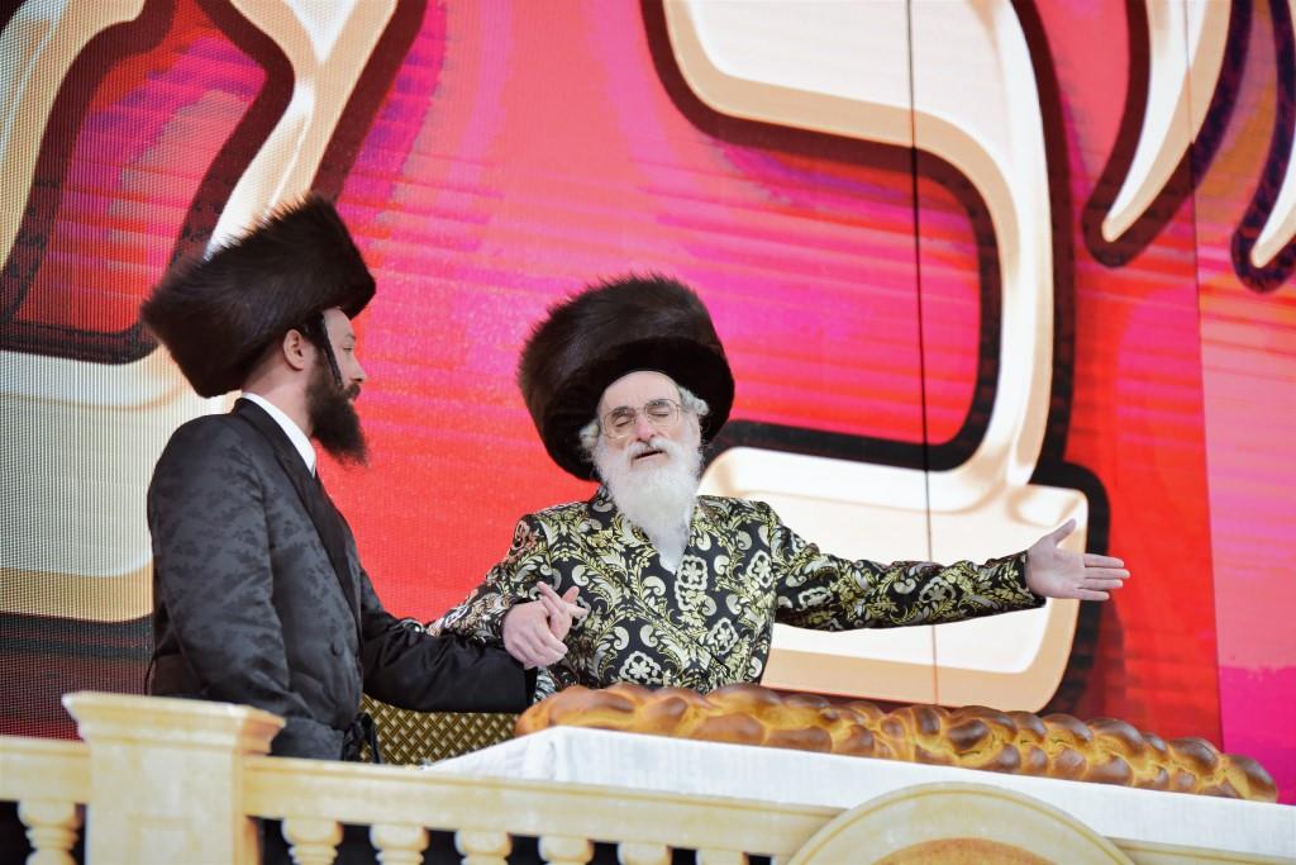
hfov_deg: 14.7
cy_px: 432
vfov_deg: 9.8
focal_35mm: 140
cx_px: 648
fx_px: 5040
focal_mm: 140
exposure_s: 1/400
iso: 800
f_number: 2.8
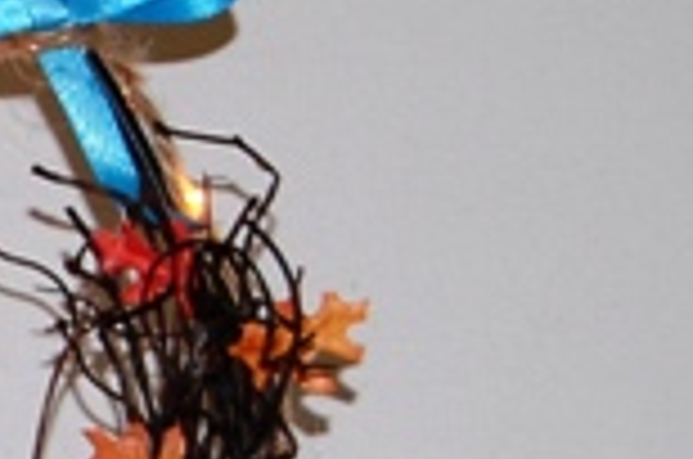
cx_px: -734
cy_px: 698
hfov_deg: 4.7
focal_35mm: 429
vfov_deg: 3.2
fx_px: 8233
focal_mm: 55
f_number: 5.6
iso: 400
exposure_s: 1/60
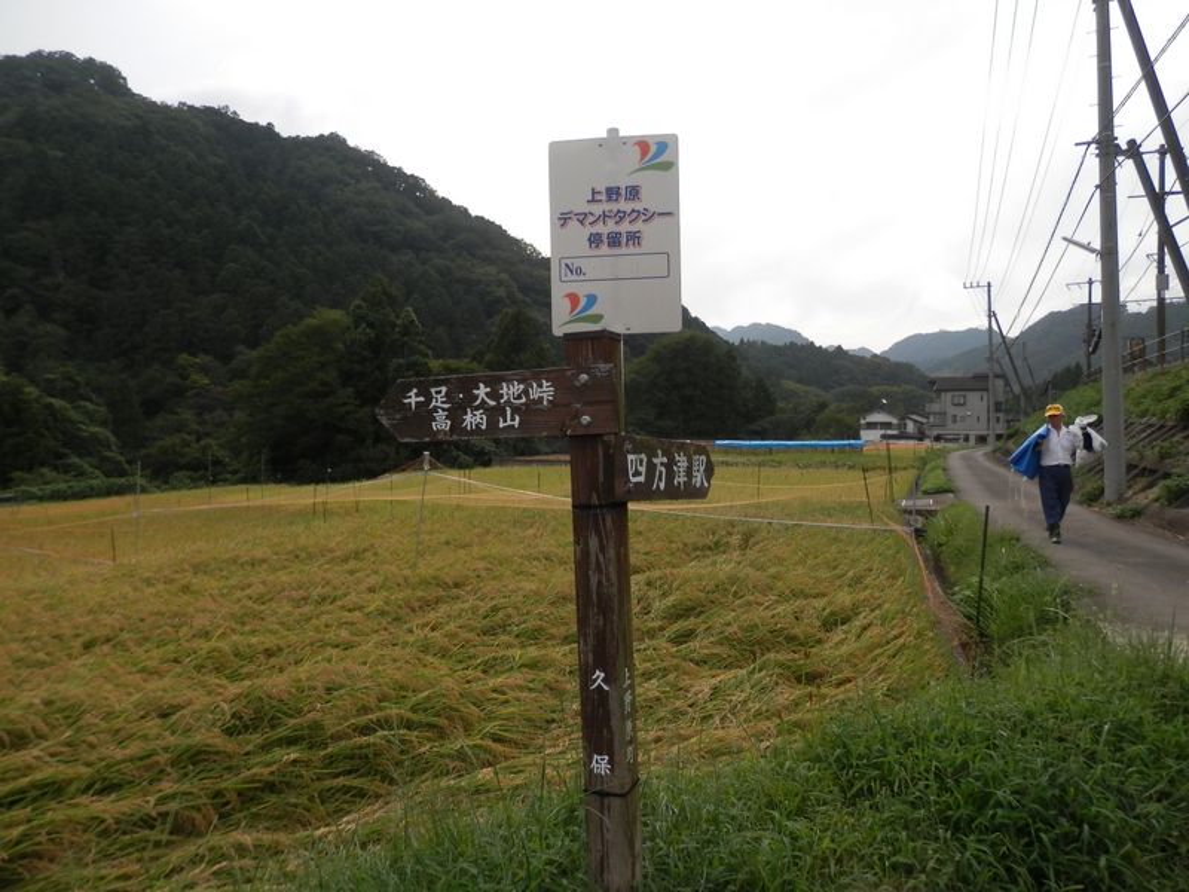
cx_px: 594
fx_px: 859
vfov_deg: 54.9
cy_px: 446
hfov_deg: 69.4
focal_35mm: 25
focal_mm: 4.5
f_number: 3
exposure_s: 1/640
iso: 80
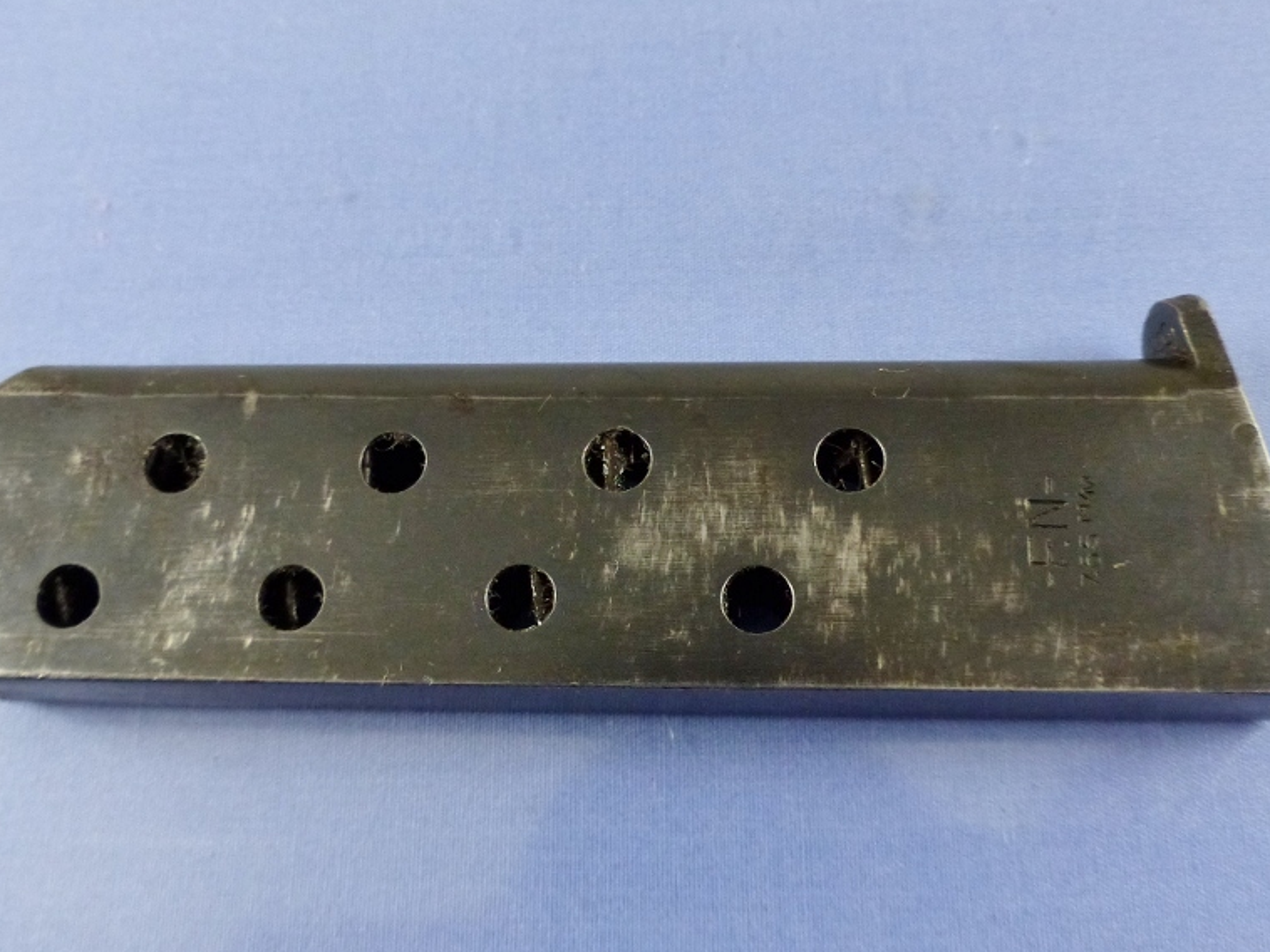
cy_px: 526
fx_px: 1210
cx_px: 635
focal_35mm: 33
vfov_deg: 42.9
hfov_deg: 55.4
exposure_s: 1/125
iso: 400
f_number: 2.8
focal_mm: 4.5
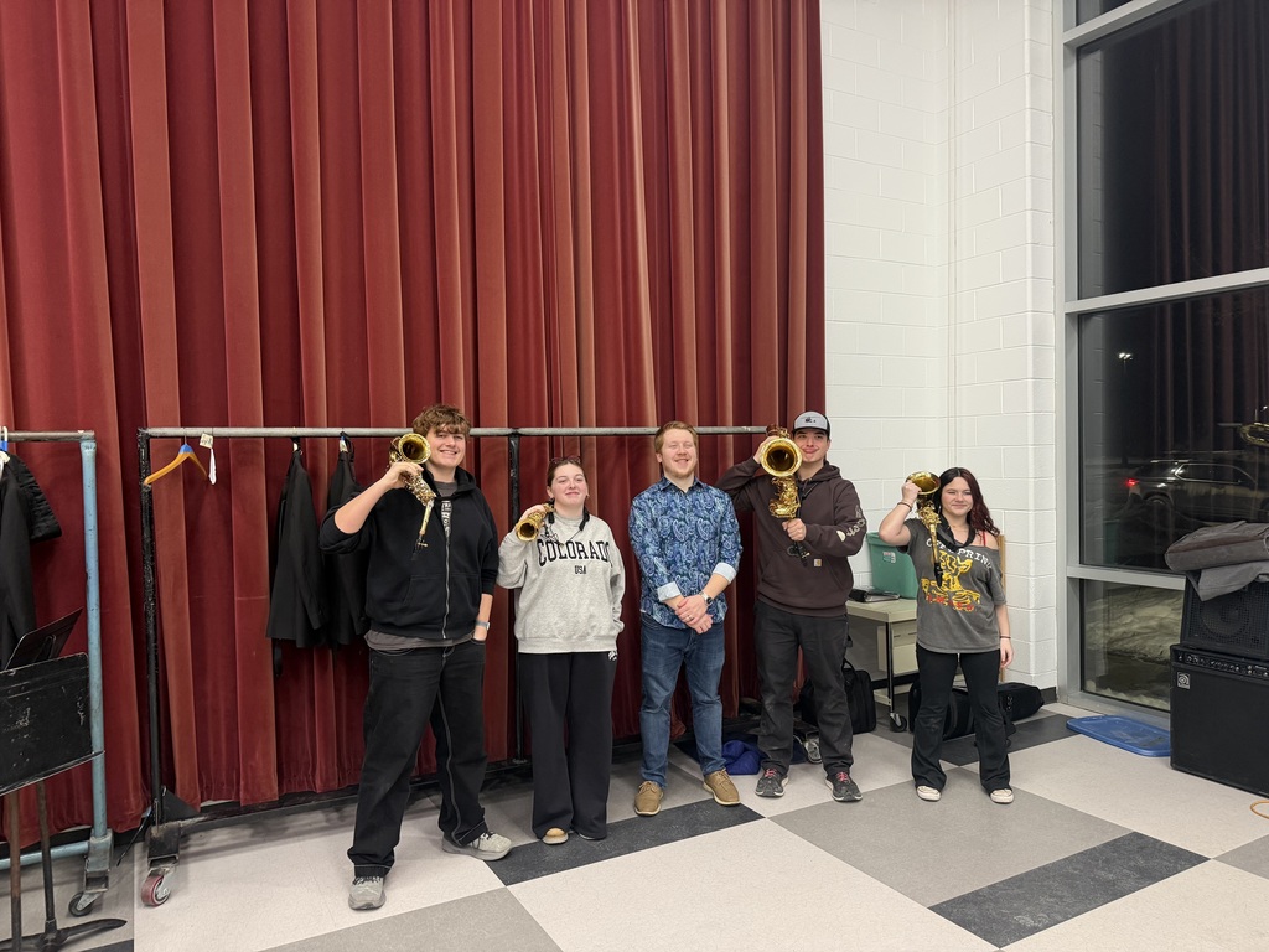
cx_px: 634
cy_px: 476
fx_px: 880
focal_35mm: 24
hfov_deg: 71.6
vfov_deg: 56.8
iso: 320
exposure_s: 1/60
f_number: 1.78
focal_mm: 6.76
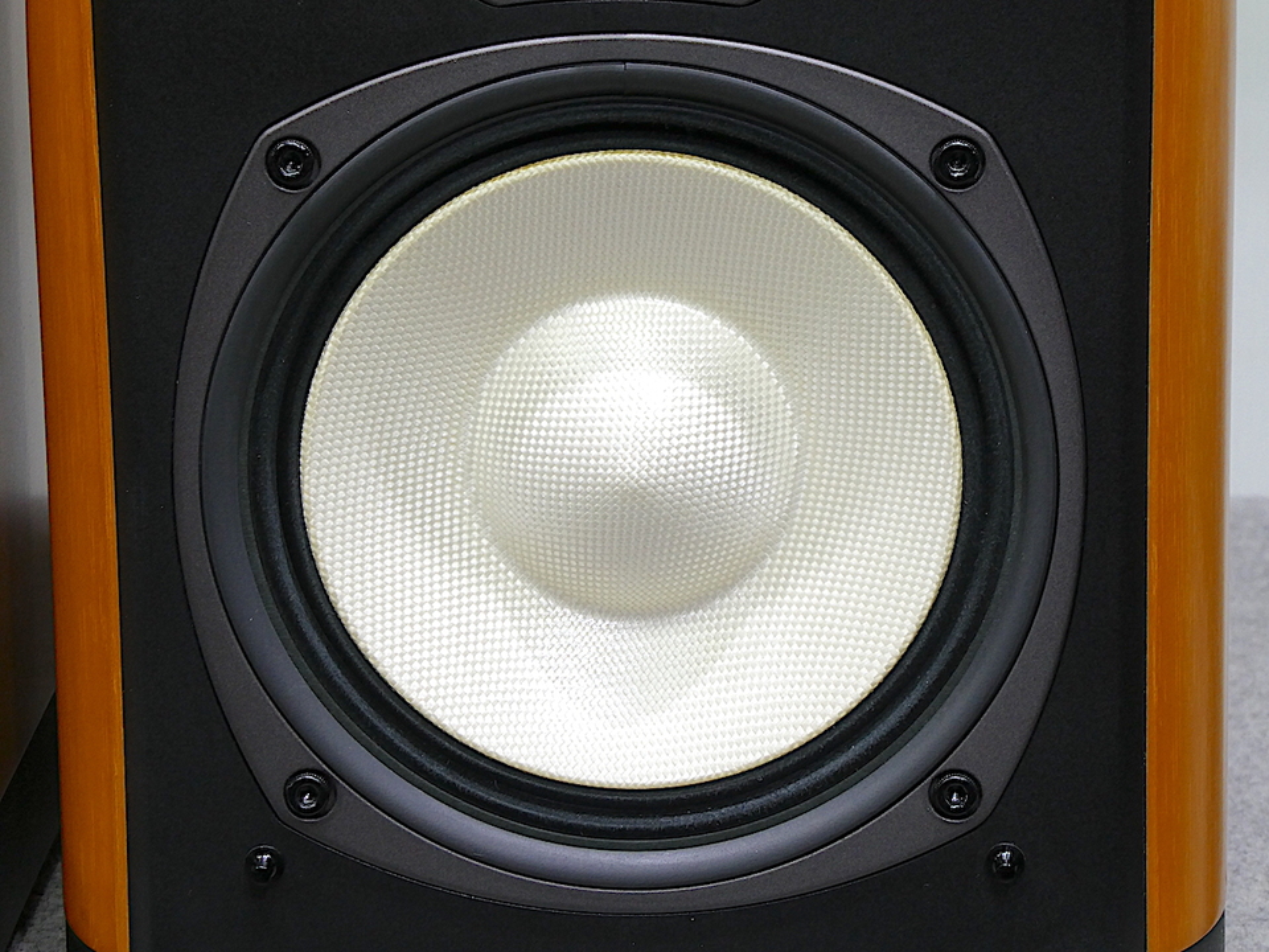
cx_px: 634
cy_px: 476
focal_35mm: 143
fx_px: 5242
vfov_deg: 10.4
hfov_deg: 13.8
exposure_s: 1/10
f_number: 5.4
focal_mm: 25.6
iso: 200
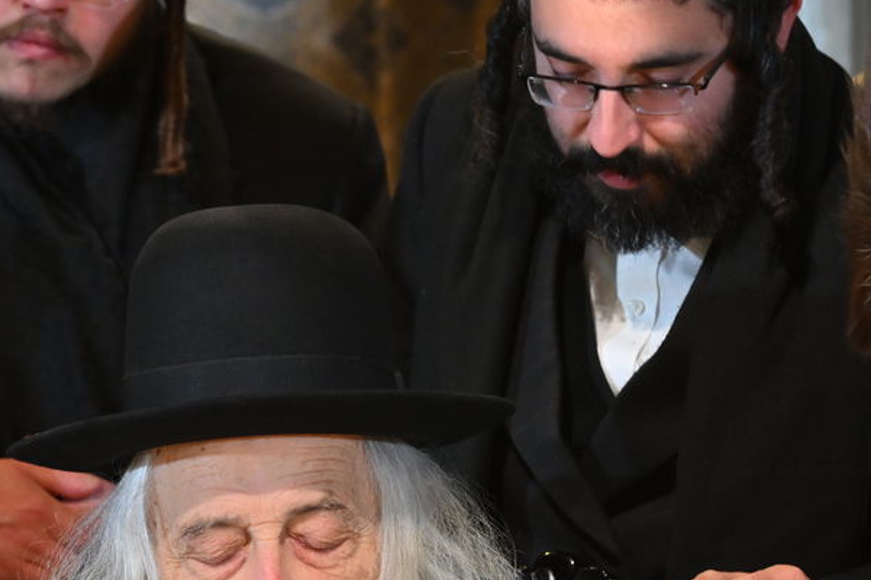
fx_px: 10422
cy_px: 588
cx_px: 243
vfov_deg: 3.2
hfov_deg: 4.8
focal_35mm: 431
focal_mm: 185
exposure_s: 1/200
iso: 1250
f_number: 5
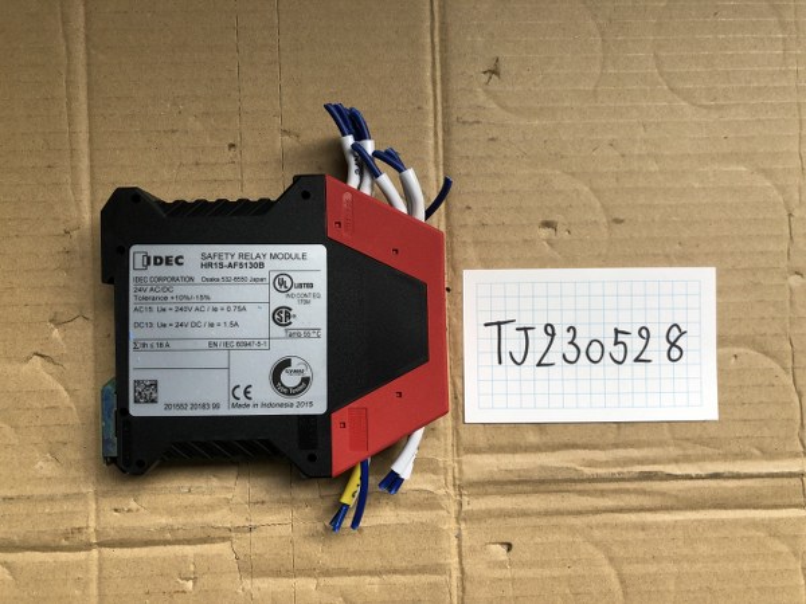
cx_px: 403
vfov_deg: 49.7
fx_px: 652
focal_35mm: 28
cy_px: 302
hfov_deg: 63.4
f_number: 1.8
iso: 32
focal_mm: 4
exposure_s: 1/120
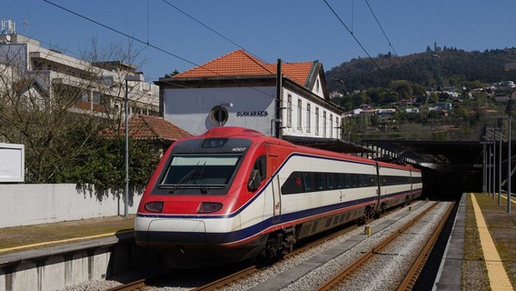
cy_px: 153
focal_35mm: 48
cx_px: 259
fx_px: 657
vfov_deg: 24.9
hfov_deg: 42.9
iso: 160
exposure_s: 1/500
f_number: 10
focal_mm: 30
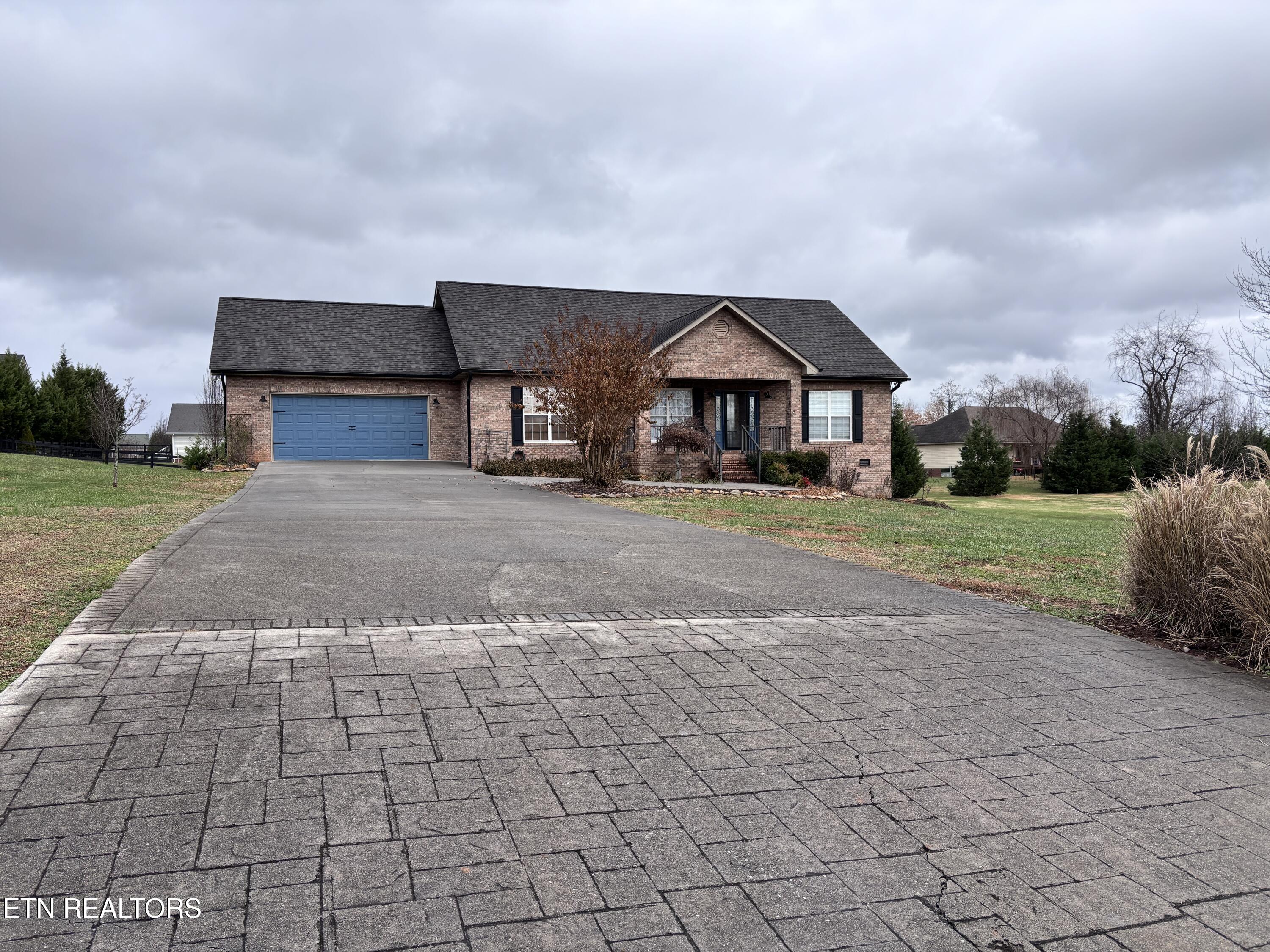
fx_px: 954
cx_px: 635
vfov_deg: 53.1
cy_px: 476
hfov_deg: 67.3
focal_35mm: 26
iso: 50
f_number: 1.6
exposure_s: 1/1477
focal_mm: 5.96
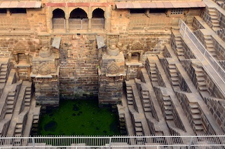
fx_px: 218
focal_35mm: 35
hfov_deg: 53.8
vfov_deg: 33.7
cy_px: -8
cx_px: 82
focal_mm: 10
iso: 100
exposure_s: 1/100
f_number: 9
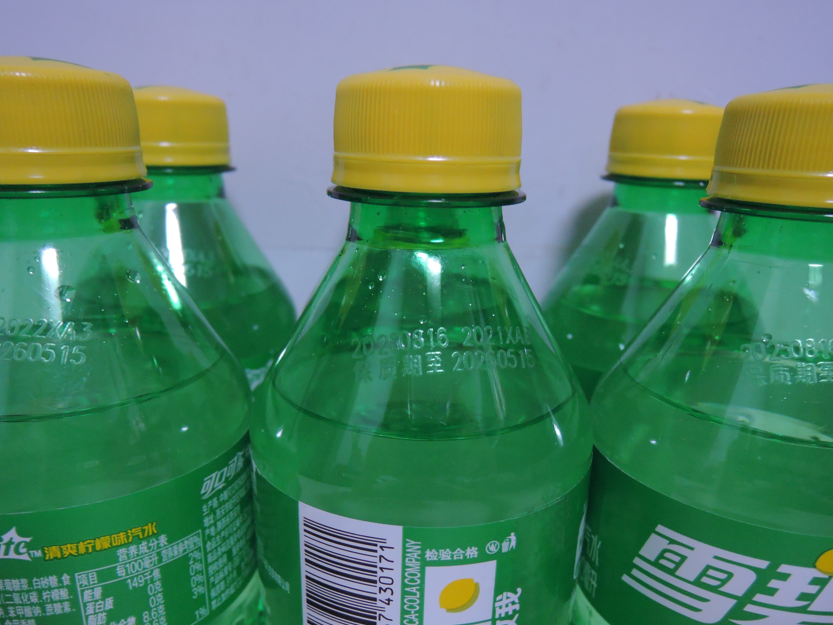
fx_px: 650
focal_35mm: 27
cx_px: 422
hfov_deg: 65.3
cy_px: 350
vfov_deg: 51.2
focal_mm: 5.1
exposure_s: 1/8
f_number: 2.5
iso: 720
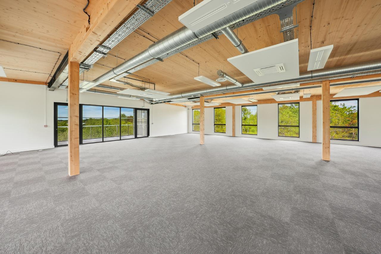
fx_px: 127
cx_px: 190
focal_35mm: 12
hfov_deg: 112.6
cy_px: 127
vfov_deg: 90.0
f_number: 11
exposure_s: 1/4
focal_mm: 12
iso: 100
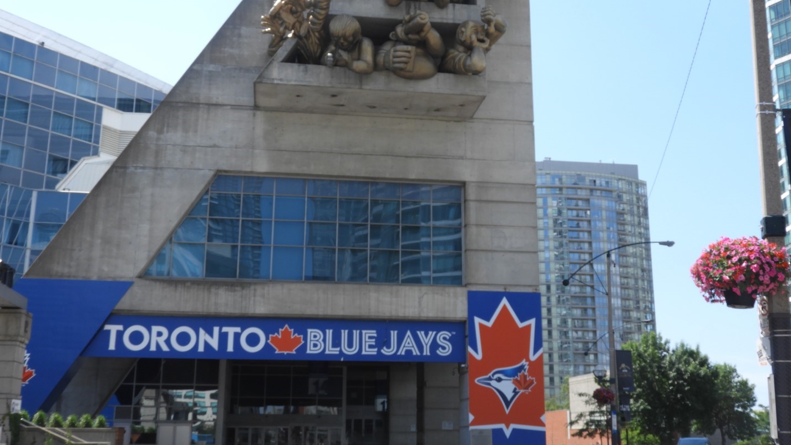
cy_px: 183
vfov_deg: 27.1
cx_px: 398
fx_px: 923
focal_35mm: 44
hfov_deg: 46.4
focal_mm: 7.2
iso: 100
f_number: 3.8
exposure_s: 1/640
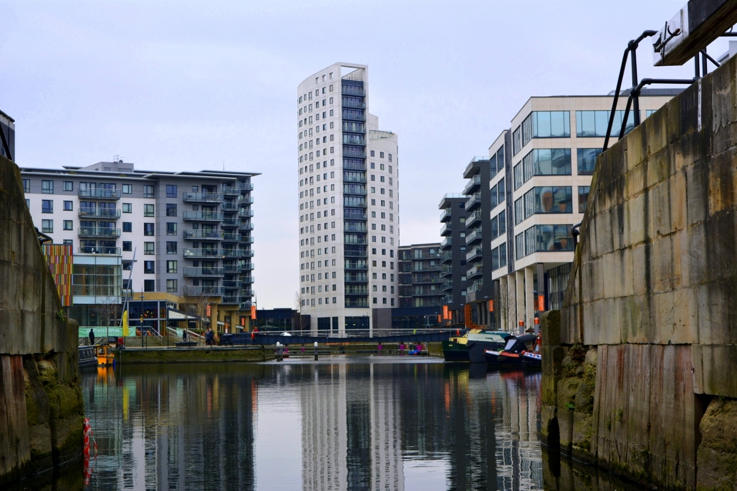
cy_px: 246
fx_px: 1412
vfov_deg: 19.7
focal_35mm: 69
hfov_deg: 29.2
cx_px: 368
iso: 200
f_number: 7.1
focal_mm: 46
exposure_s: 1/200
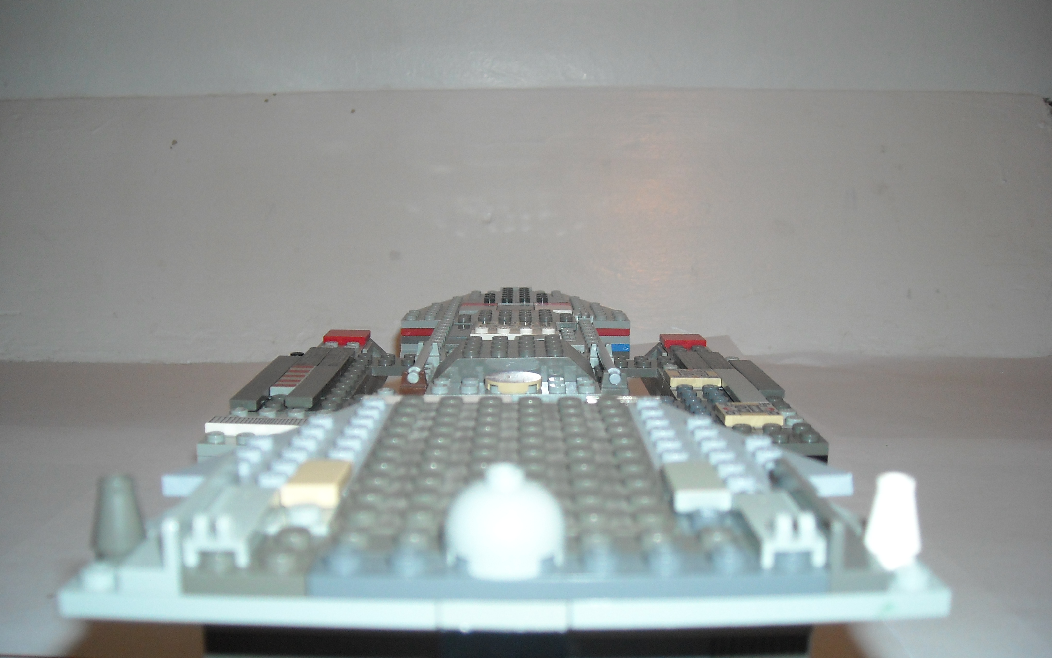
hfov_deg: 51.5
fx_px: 1089
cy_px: 342
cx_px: 520
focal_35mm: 38
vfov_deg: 33.6
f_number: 2.8
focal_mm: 5.7
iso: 200
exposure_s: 1/60
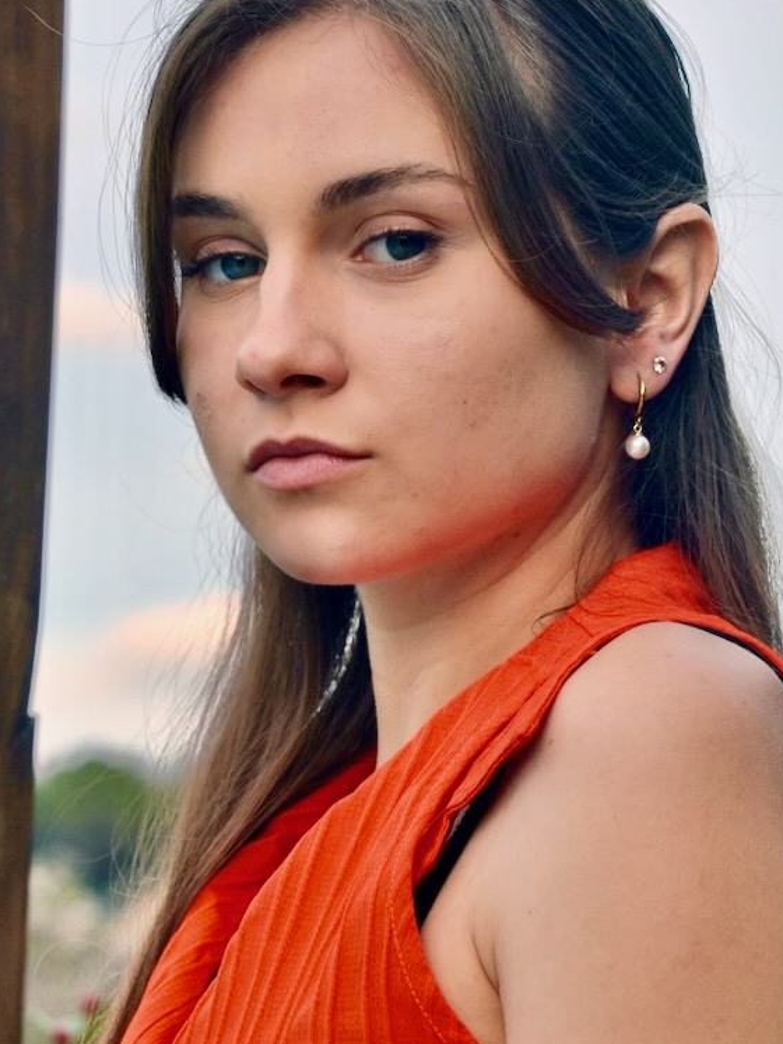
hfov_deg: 12.9
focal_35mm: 115
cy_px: 473
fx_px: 3469
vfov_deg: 17.1
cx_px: 392
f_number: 5.6
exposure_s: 1/500
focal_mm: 70
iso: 280
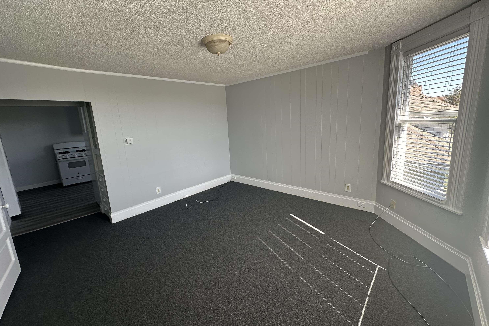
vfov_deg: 77.3
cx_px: 245
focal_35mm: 15
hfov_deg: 100.4
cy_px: 157
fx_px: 204
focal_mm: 2.22
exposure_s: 1/129
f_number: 2.2
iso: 40
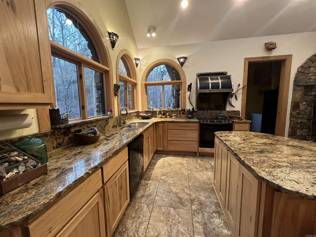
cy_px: 118
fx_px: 119
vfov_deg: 89.9
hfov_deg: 106.2
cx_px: 158
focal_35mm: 13
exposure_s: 1/60
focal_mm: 1.57
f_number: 1.8
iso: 500
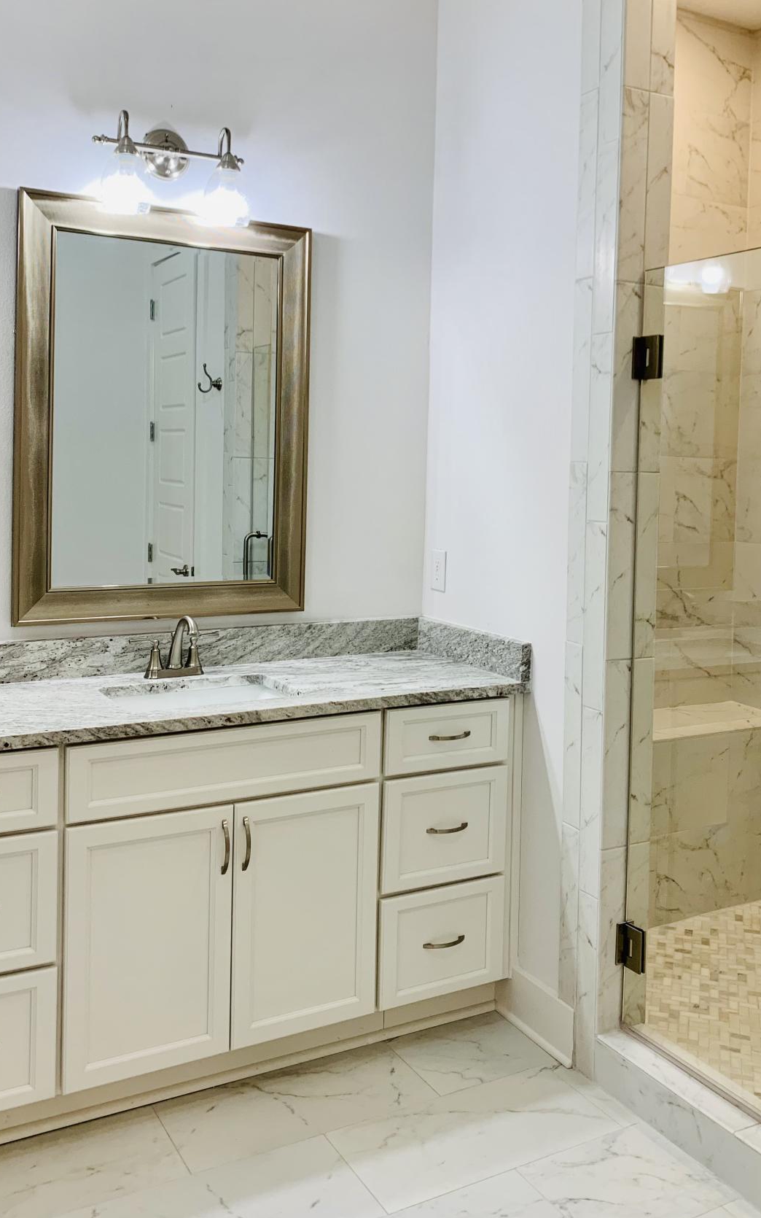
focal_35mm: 33
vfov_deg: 57.8
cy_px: 507
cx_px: 432
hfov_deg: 38.3
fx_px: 1095
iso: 80
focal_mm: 4.25
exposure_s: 1/120
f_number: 1.8
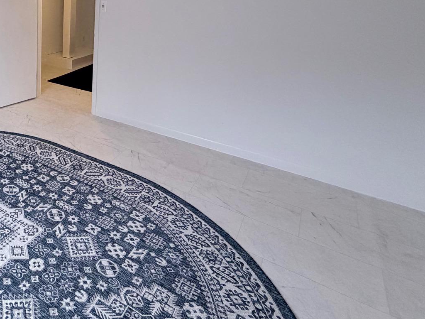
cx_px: 15
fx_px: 344
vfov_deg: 45.1
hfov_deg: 52.6
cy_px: 32
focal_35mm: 28
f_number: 2.2
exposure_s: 1/120
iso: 320
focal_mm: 2.22
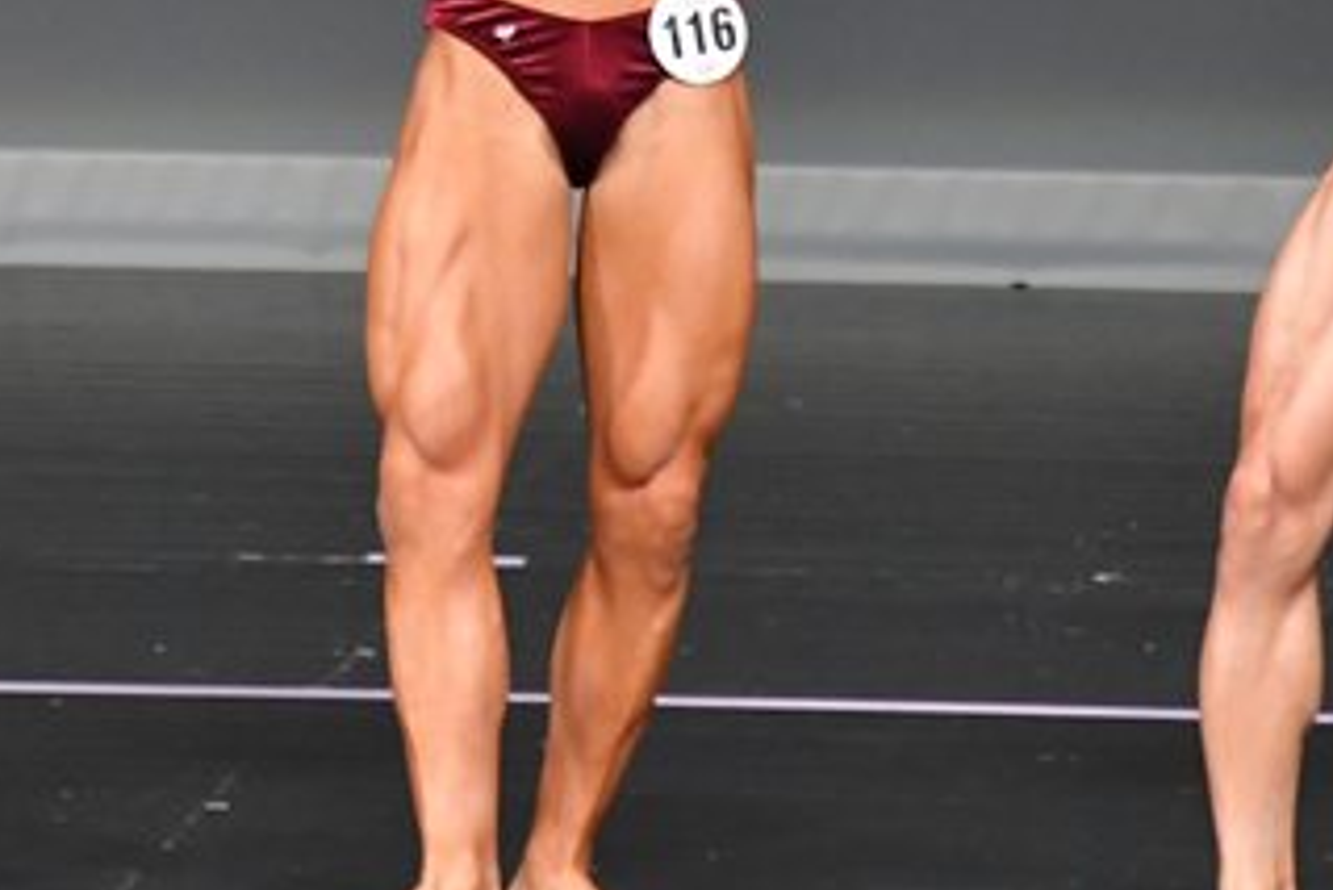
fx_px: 31005
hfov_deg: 2.5
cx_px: 750
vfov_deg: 1.6
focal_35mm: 837
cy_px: -67
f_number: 5.6
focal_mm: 230
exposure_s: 1/400
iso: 5000
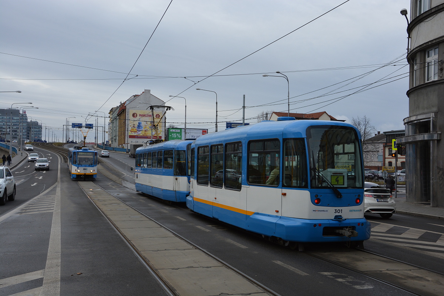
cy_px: 148
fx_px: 518
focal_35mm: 42
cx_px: 222
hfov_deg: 46.4
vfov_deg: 31.9
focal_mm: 28
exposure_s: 1/500
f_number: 9
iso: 400
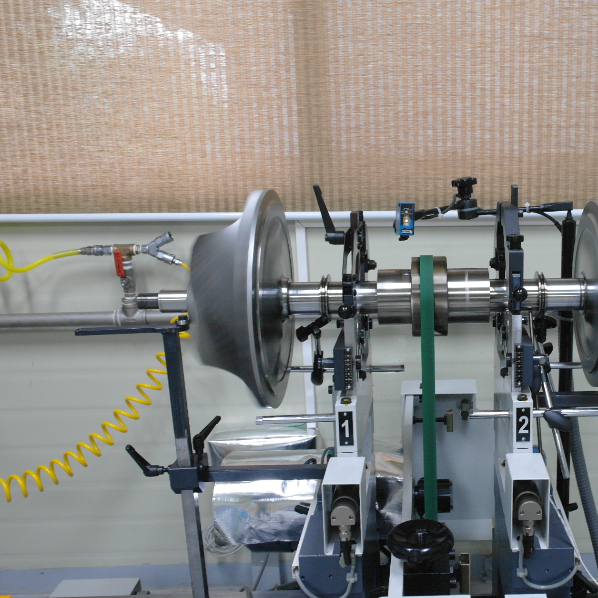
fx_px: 762
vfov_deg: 42.8
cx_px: 452
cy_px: 295
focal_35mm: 39
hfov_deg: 41.5
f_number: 7.1
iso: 800
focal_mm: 20
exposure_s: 1/13
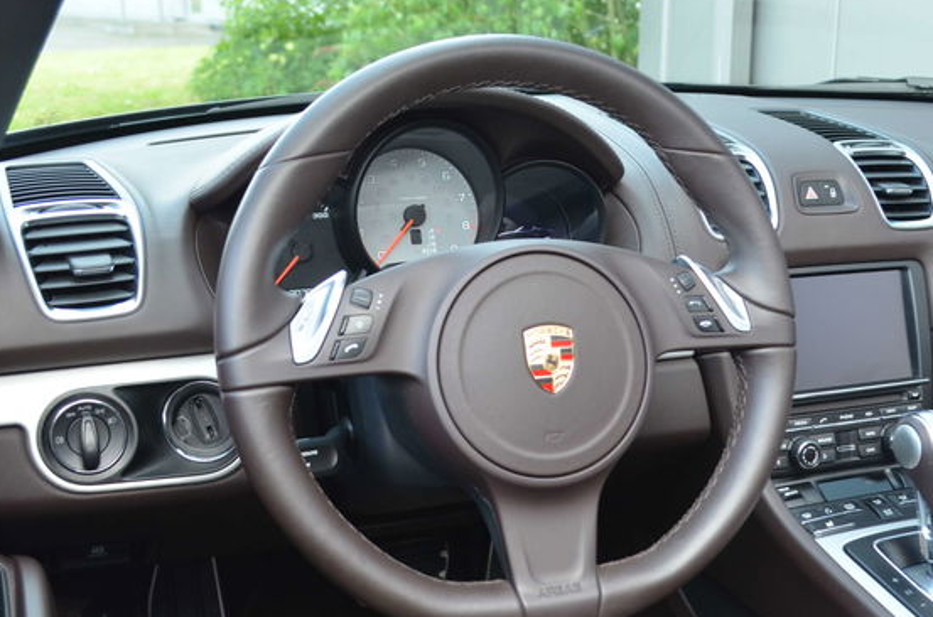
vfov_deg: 26.8
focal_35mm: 50
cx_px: 555
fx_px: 1293
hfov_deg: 39.5
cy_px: 362
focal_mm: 24
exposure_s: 1/80
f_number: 4.2
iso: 400
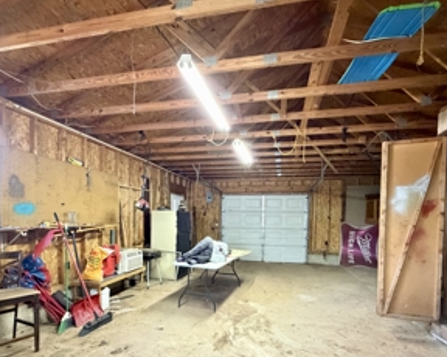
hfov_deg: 83.3
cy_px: 227
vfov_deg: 69.5
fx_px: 251
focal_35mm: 19
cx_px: 231
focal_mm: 2.22
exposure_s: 1/30
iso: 1250
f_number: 2.2
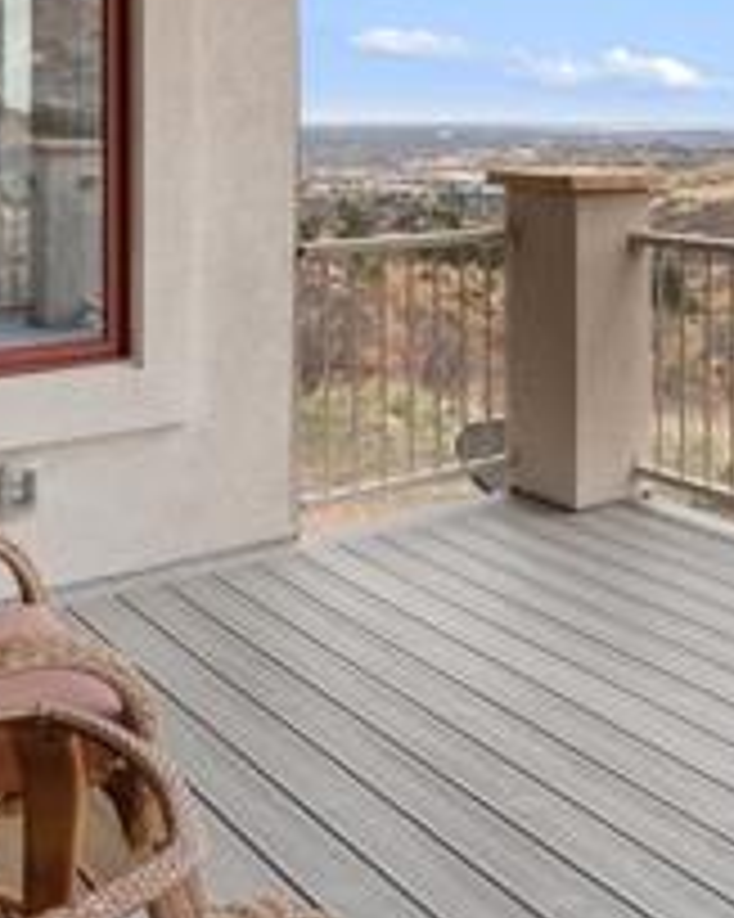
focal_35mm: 47
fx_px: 1277
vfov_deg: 37.1
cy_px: 94
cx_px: 432
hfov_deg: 32.0
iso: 125
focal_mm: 16
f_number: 11
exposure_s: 1/20
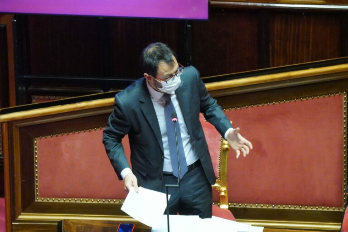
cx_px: 174
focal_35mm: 348
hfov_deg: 5.9
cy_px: 116
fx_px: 3364
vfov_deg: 4.0
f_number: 5.6
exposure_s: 1/125
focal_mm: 232
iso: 12800
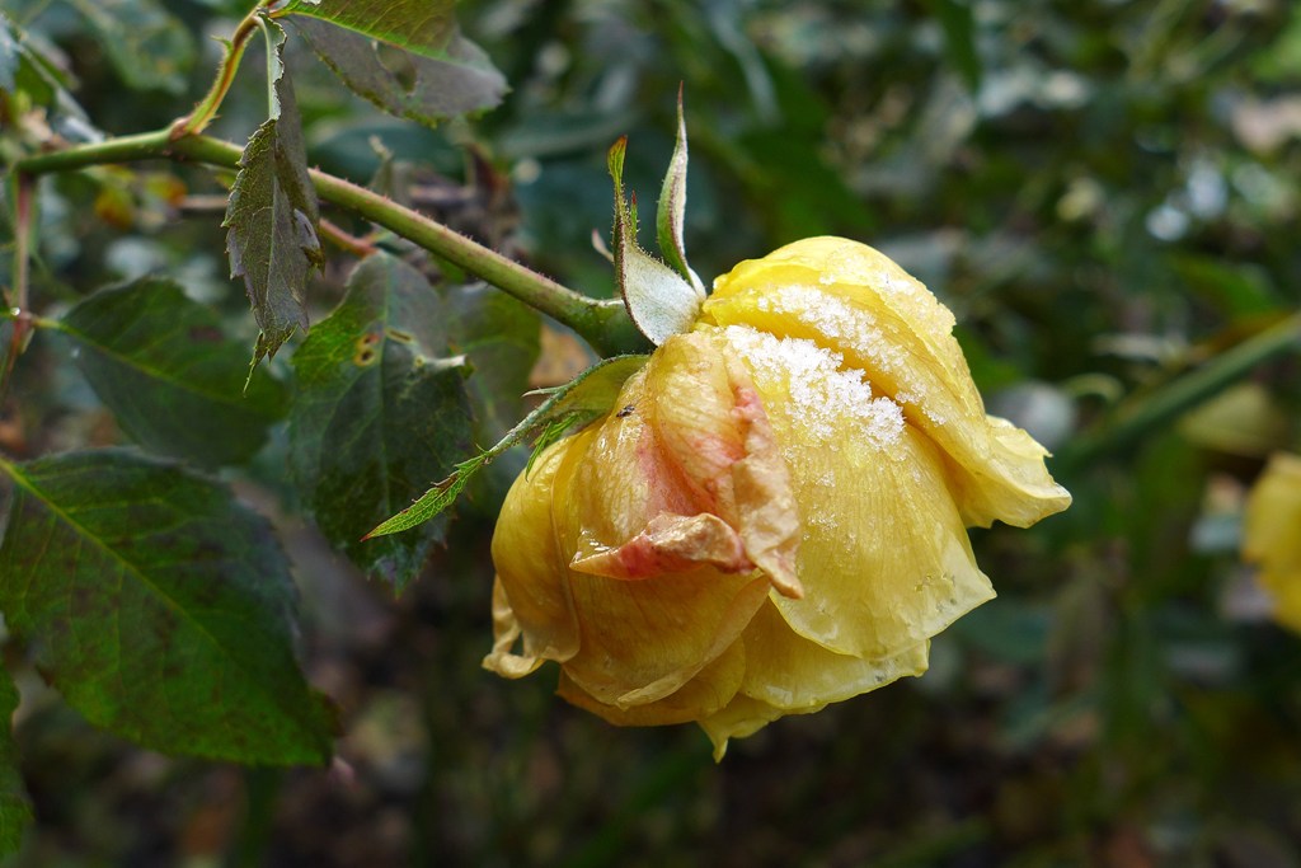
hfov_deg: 45.4
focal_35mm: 43
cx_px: 650
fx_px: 1554
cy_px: 434
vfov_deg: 31.2
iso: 80
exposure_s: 1/200
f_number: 2.8
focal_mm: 8.4
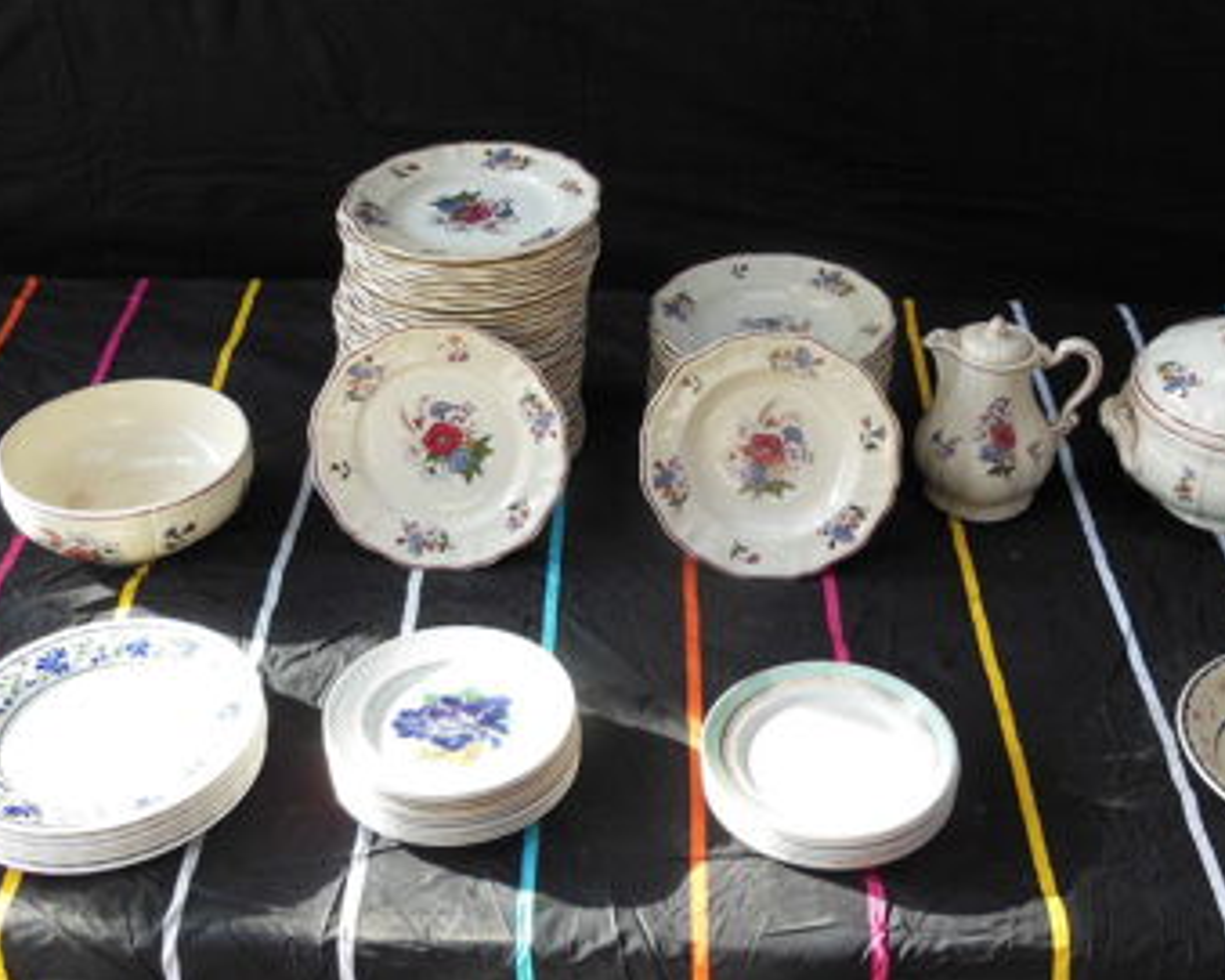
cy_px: 463
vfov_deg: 32.1
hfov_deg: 39.5
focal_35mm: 47
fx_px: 1704
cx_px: 697
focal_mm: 6
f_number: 3.9
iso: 125
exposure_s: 1/80
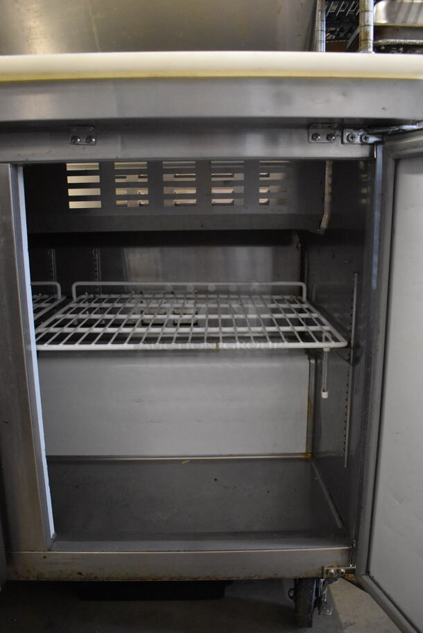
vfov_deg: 67.3
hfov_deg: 48.0
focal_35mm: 27
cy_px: 316
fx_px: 475
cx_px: 212
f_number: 3.5
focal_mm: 18
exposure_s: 1/125
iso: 5600
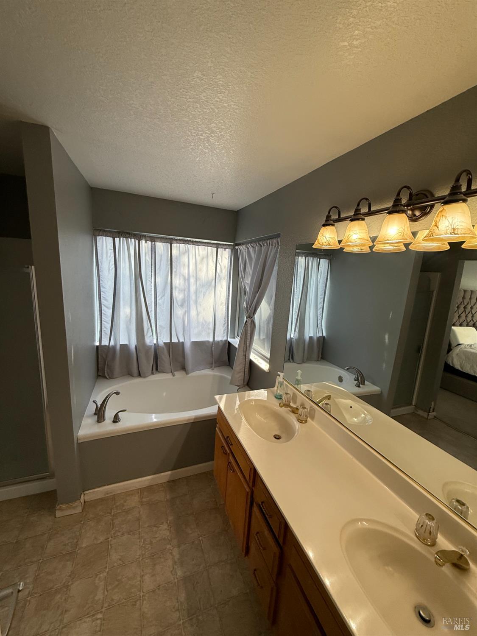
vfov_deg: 102.1
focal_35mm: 14
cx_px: 238
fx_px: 257
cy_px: 318
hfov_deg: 85.7
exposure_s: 1/120
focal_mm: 2.22
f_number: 2.2
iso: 100
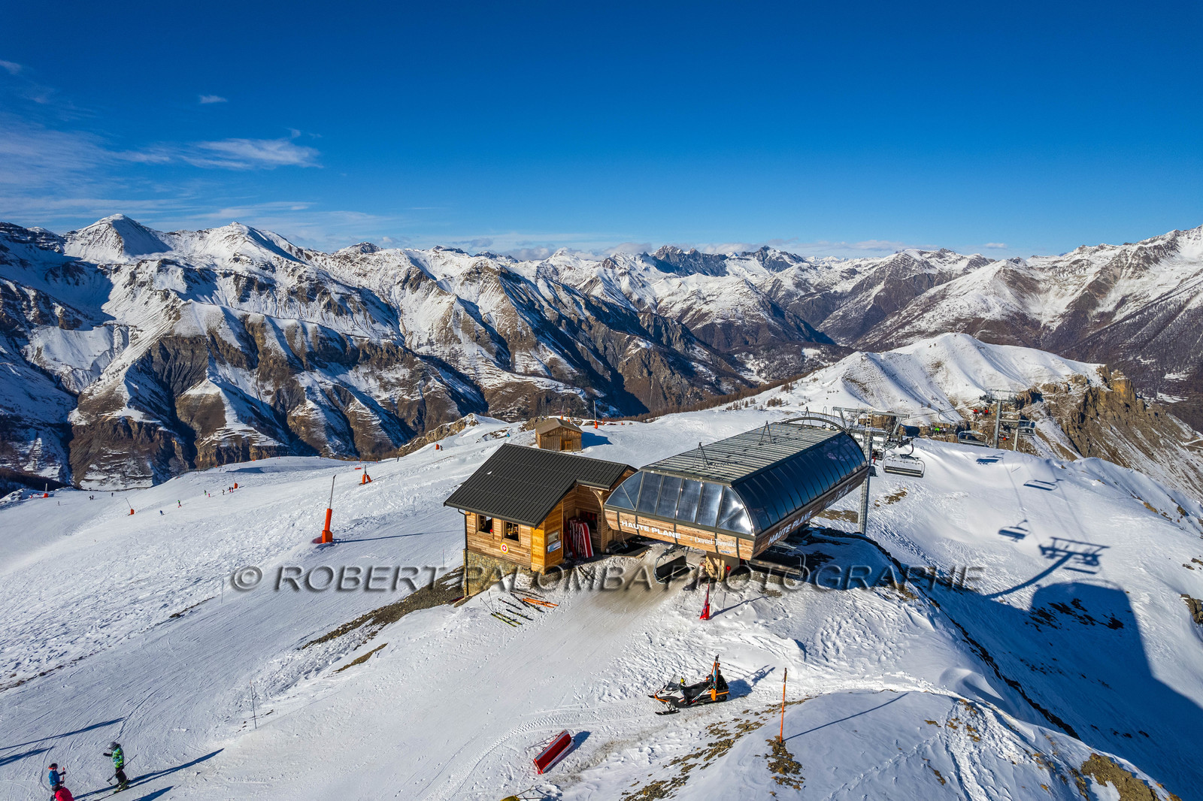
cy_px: 400
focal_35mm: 22
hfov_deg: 78.6
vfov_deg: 57.2
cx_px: 602
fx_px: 735
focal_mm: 8.4
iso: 100
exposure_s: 1/6400
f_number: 2.8
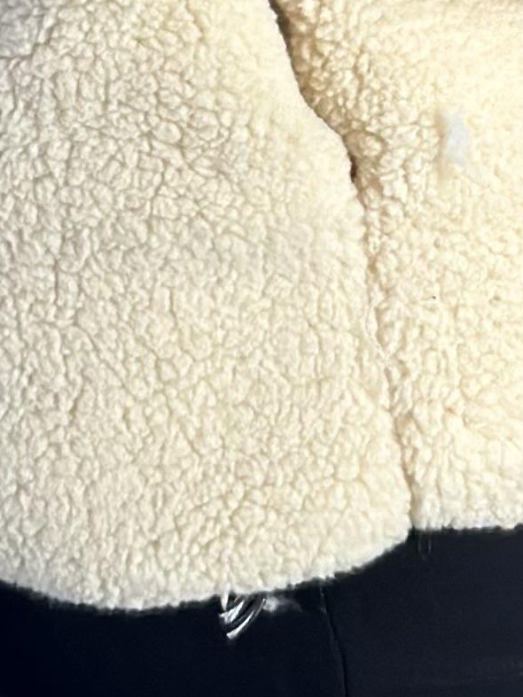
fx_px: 4957
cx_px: 327
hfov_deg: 6.0
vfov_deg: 7.7
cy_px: -733
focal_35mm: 246
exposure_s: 1/92
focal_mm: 6.86
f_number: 1.78
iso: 125
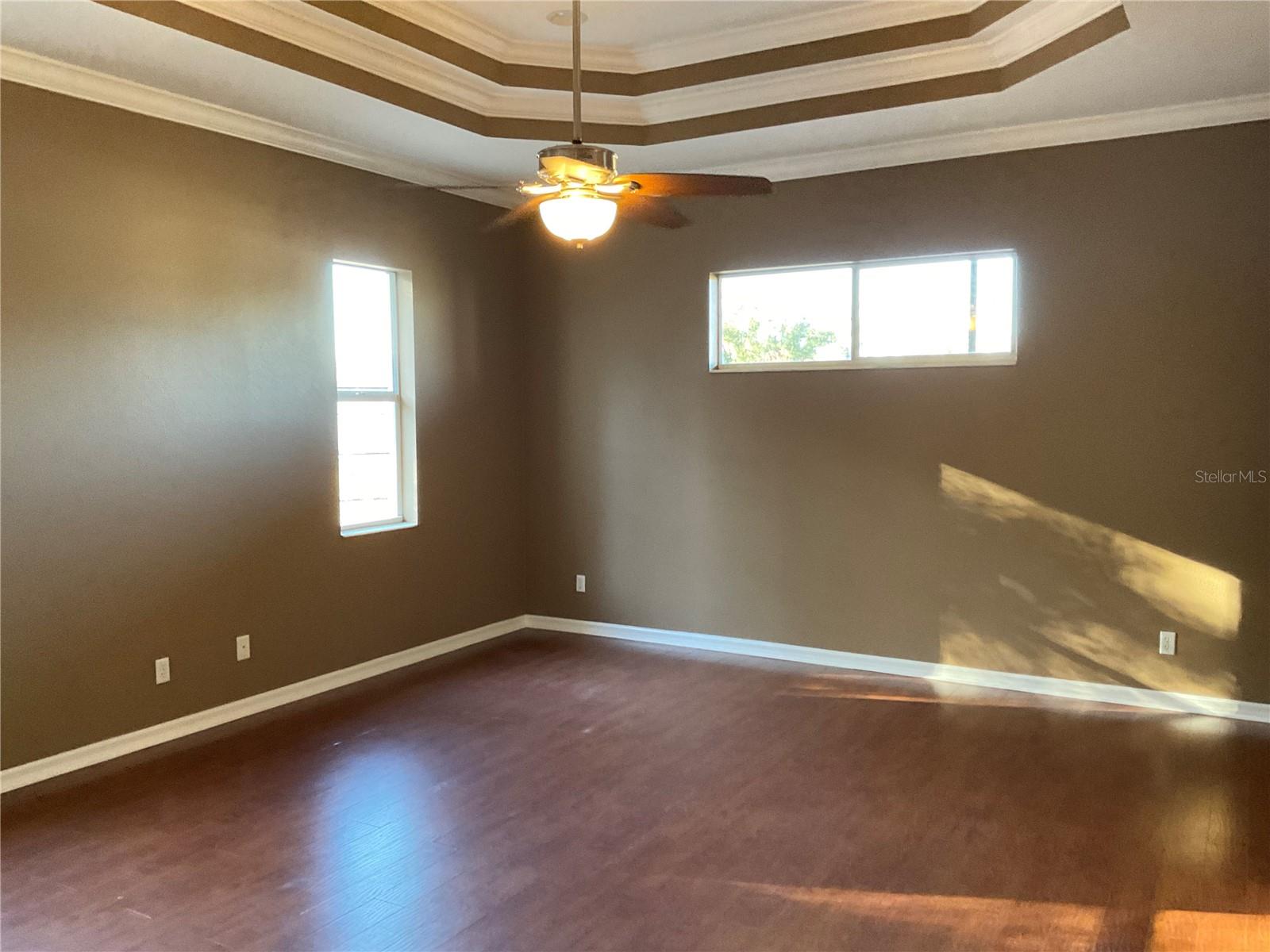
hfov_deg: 61.7
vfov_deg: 48.2
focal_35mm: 29
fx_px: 1064
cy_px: 476
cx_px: 635
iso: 250
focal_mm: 3
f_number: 1.8
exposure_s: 1/60
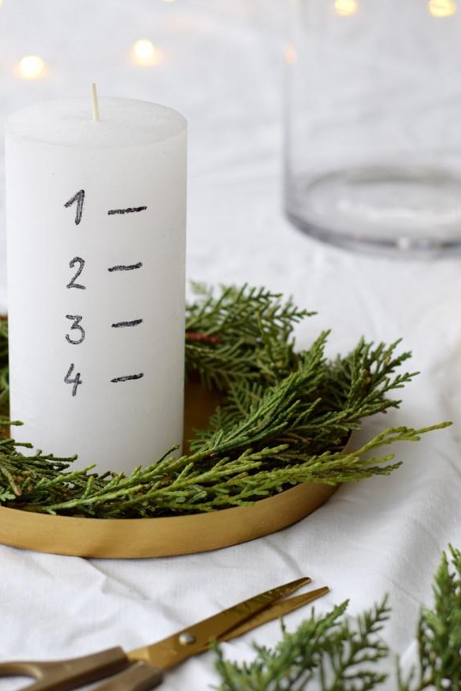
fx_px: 1728
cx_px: 222
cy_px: 348
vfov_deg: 22.6
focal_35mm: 90
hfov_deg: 15.2
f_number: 3.5
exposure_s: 1/25
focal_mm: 50
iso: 125
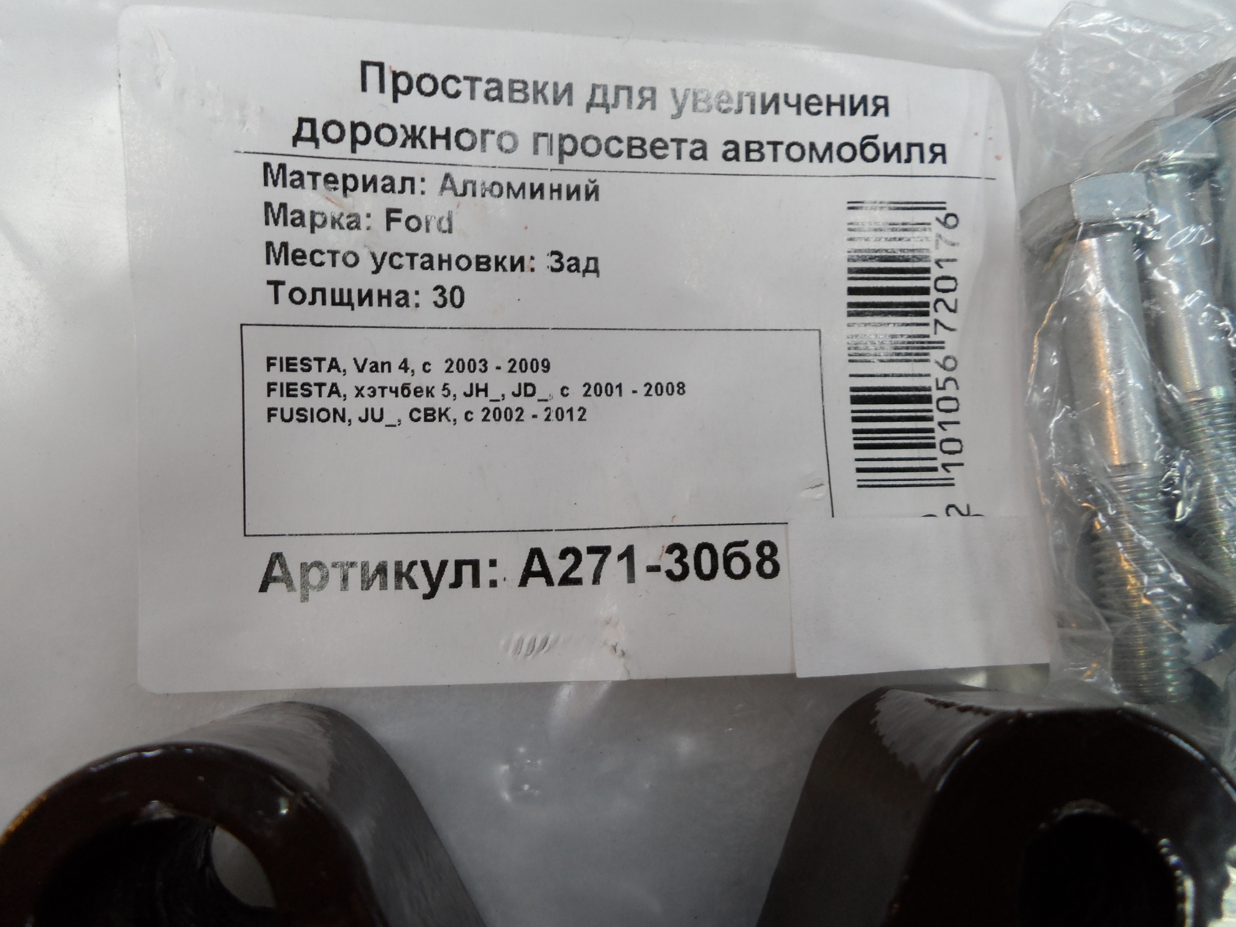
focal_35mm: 25
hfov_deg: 69.4
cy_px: 464
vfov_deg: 54.9
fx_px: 893
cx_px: 618
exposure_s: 1/30
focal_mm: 4.5
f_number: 2.5
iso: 120
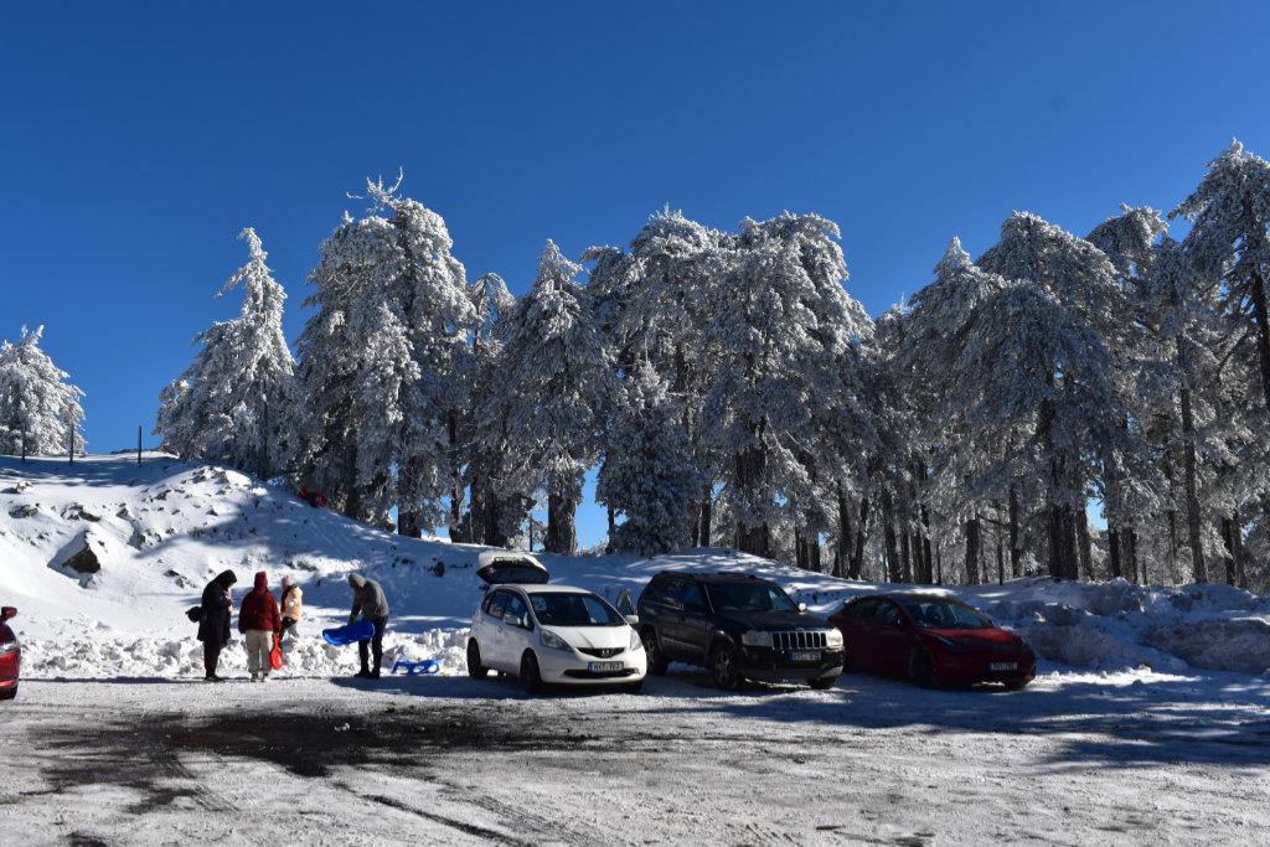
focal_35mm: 34
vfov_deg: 38.4
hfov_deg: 55.1
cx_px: 635
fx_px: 1217
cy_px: 424
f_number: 11
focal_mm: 23
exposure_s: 1/500
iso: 200
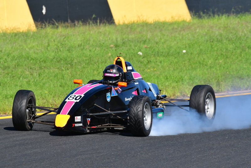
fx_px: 5228
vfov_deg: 1.8
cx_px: 126
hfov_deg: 2.8
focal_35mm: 750
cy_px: 84
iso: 500
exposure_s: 1/640
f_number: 11
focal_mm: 500
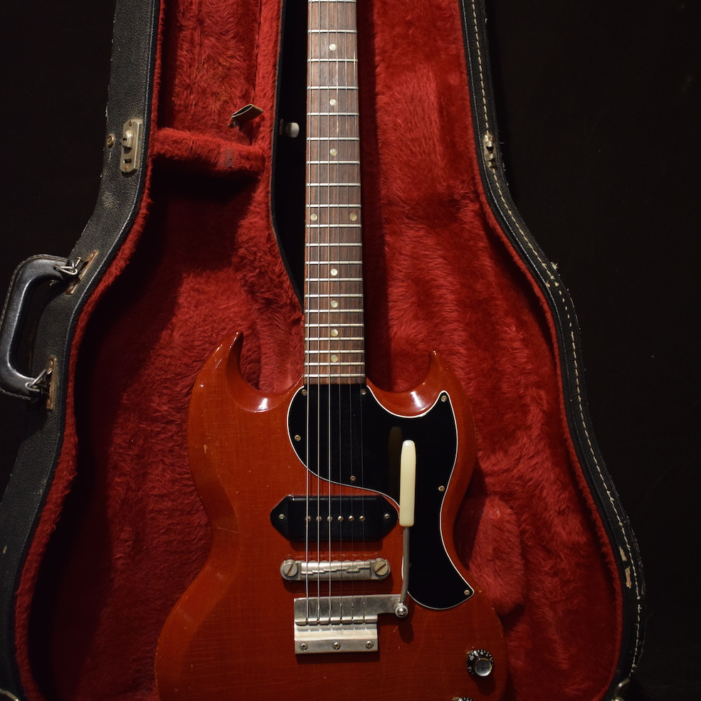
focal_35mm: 45
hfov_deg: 37.8
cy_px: 295
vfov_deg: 37.7
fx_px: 1023
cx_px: 349
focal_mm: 23
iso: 1800
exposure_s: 1/30
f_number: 3.8
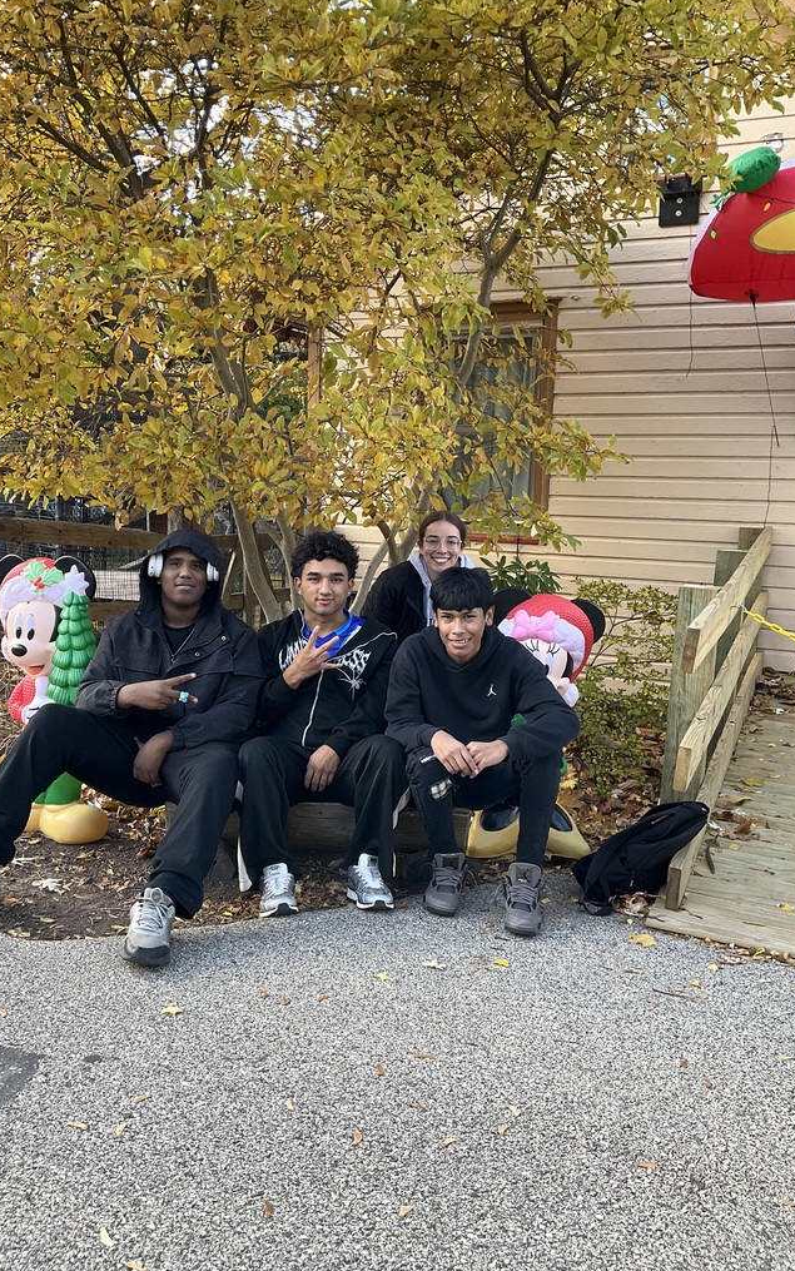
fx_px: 1074
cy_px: 635
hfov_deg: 40.5
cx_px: 328
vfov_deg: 61.2
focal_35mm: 31
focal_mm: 3
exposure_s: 1/122
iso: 32
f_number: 1.8
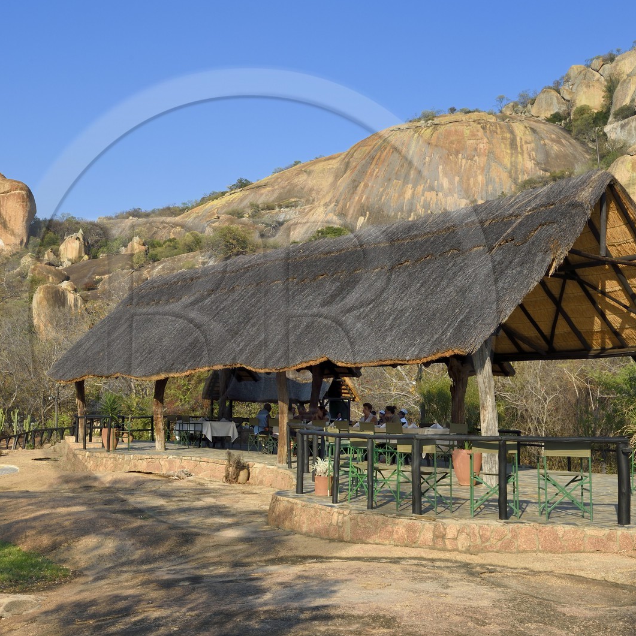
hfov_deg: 40.7
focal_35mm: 41
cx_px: 249
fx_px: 852
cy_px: 317
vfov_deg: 40.9
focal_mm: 32
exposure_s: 1/160
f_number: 14
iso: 200
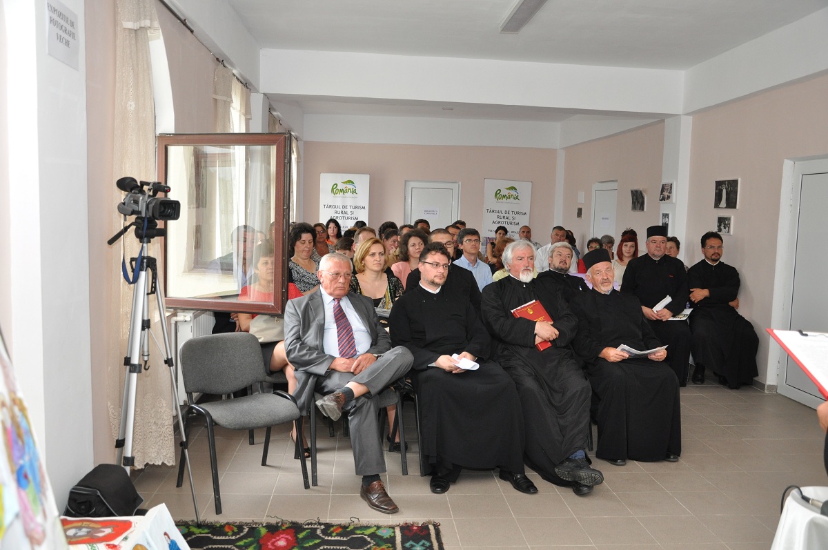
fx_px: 724
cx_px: 414
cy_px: 275
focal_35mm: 32
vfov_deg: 41.6
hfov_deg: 59.6
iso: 800
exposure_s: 1/60
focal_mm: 21
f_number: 4
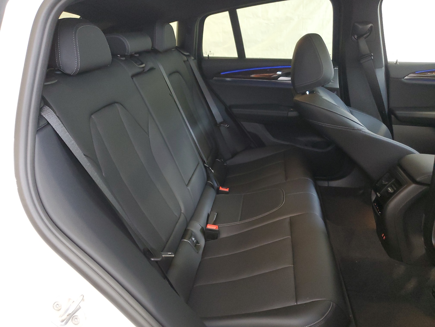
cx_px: 218
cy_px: 164
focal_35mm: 26
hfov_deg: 67.3
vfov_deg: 53.1
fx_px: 327
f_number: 1.5
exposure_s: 1/40
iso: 293
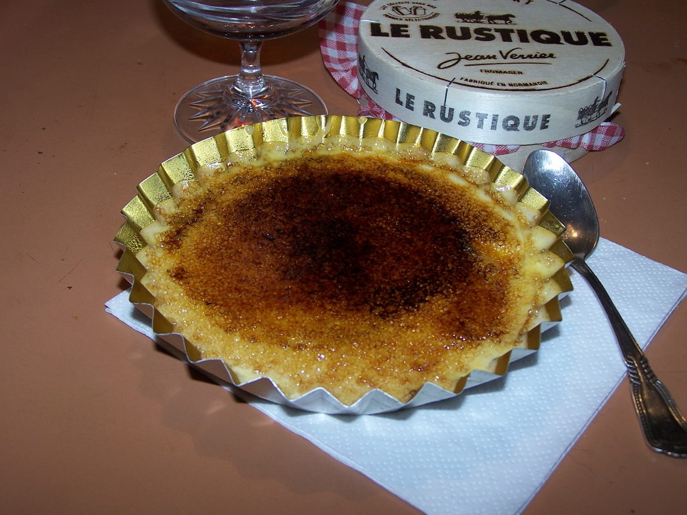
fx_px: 1012
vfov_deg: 28.6
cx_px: 344
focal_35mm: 51
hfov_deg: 37.5
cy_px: 258
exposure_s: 1/60
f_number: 3
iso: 80
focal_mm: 8.5
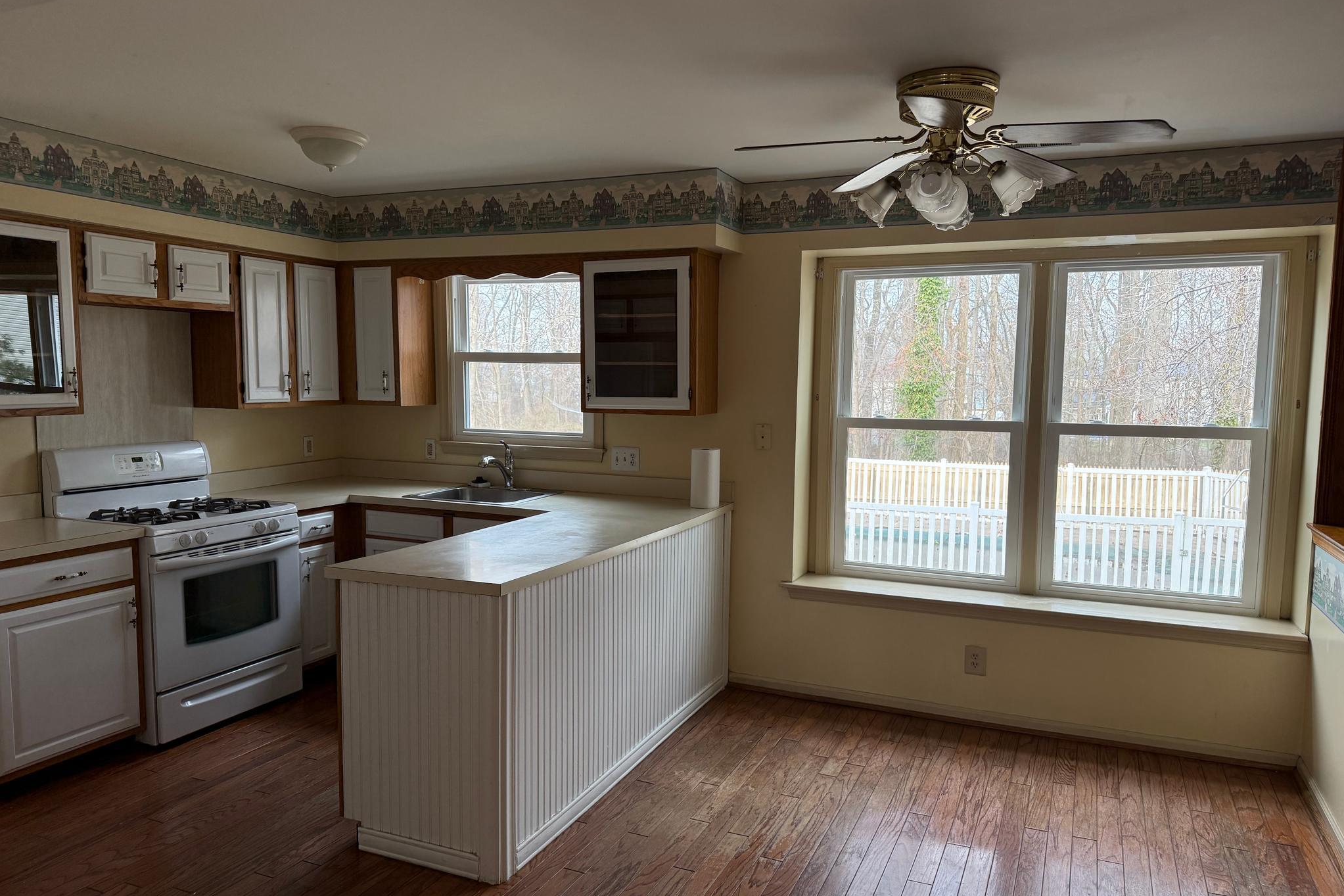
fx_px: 933
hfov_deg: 71.5
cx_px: 672
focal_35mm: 25
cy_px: 476
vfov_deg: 51.2
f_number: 1.78
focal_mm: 6.76
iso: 160
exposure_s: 1/136
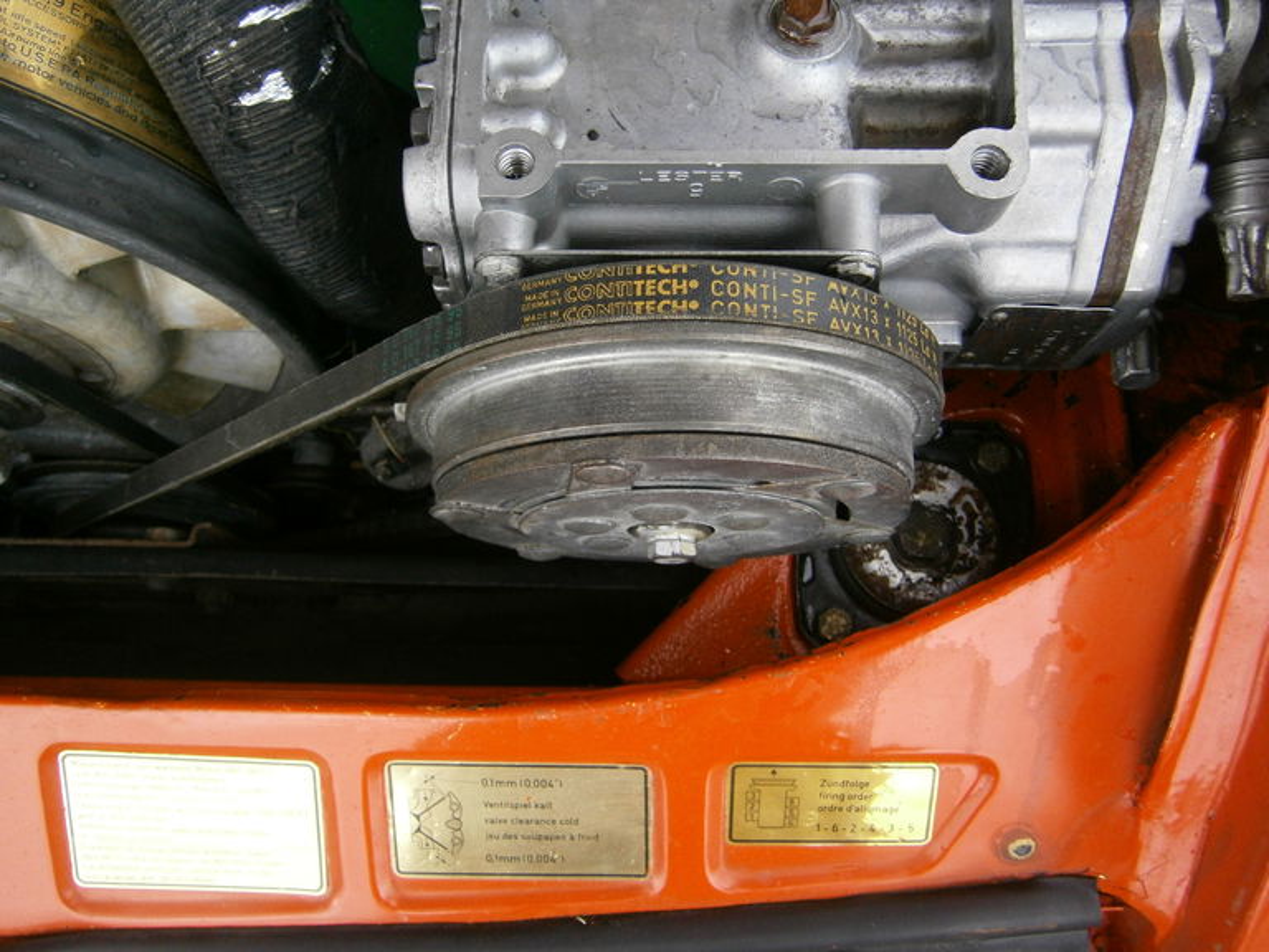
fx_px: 953
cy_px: 476
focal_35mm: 26
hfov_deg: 67.3
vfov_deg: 53.1
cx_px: 634
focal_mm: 4.7
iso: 160
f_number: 2.8
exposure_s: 1/250
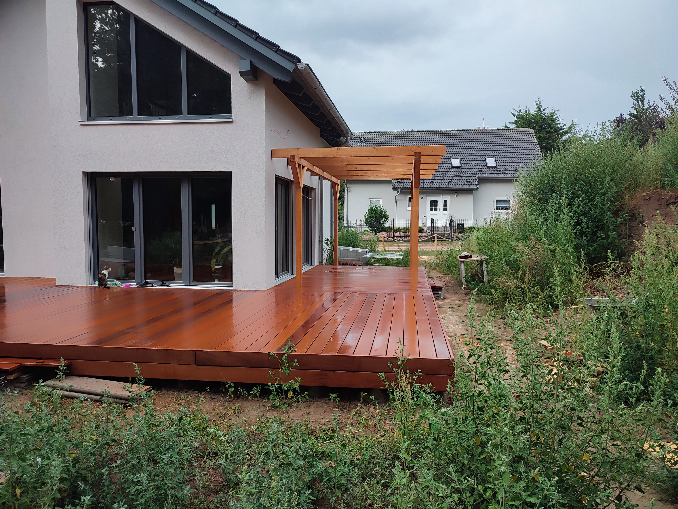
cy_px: 254
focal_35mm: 25
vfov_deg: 54.9
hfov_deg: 69.4
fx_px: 490
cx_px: 339
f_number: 1.9
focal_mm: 6.04
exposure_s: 1/100
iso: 96
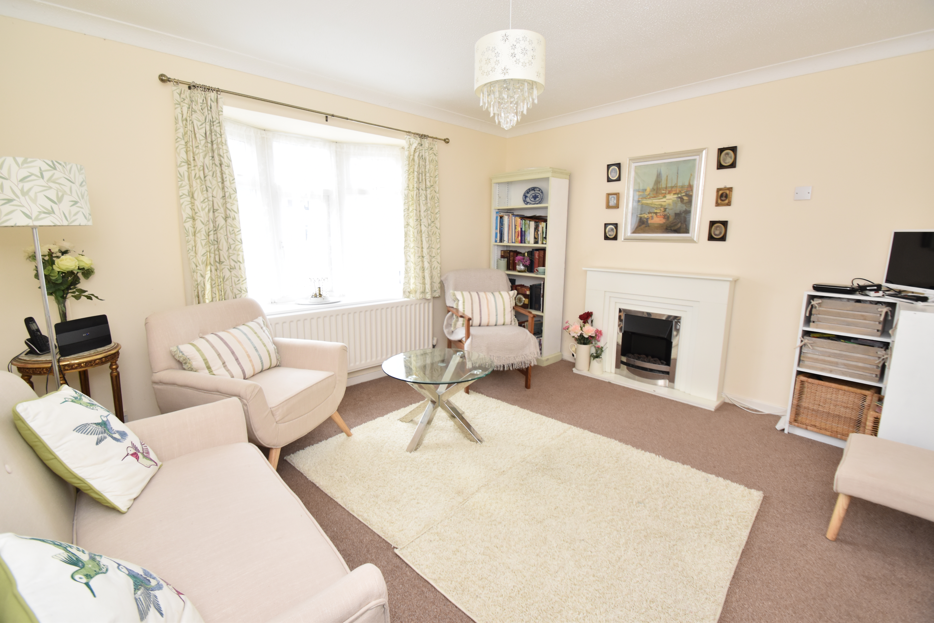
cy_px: 312
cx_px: 467
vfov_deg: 77.3
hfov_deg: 100.4
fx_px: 389
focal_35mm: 15
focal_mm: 10
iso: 450
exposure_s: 1/200
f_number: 5
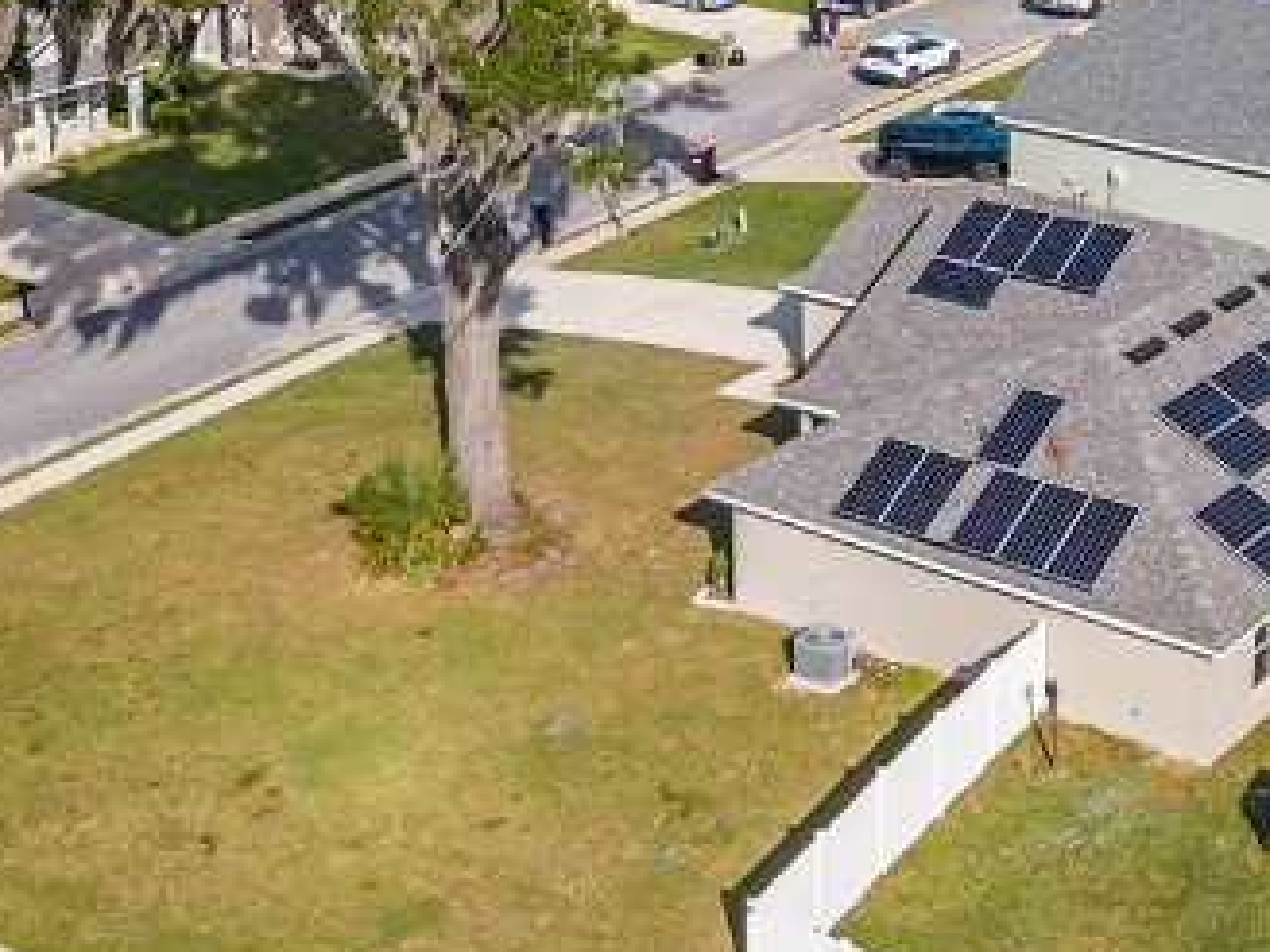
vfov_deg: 19.1
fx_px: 2752
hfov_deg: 25.9
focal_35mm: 75
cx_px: 840
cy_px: 8
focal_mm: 8.67
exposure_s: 1/3200
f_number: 1.8
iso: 140
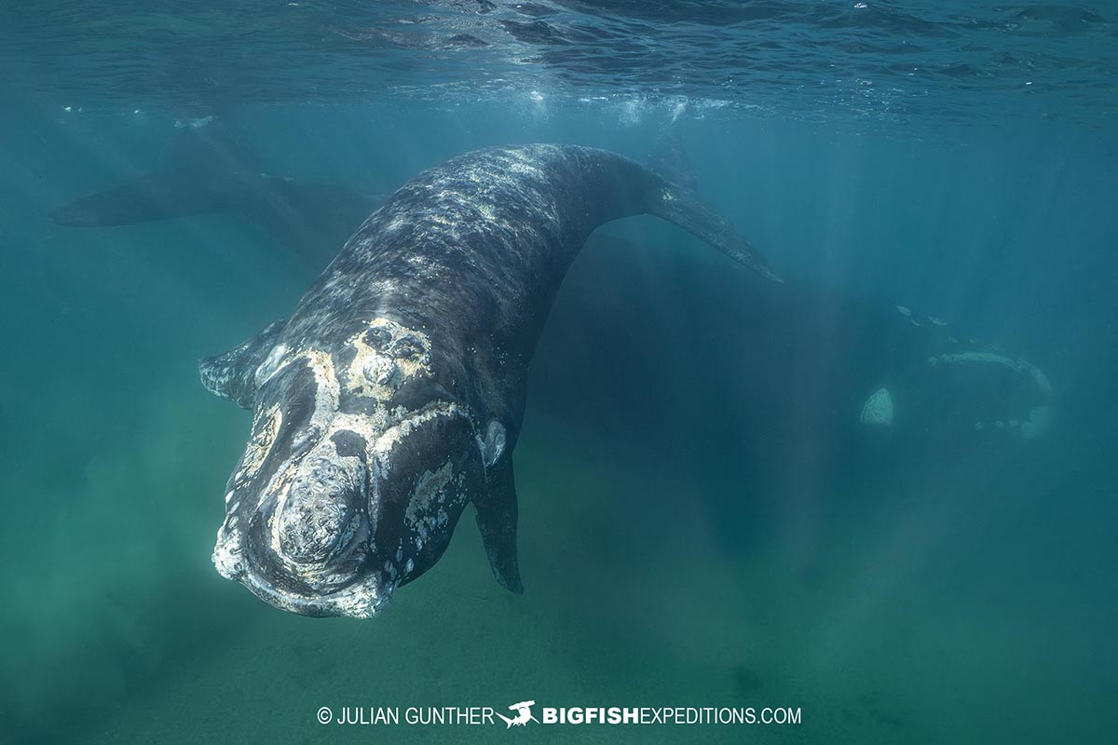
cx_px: 559
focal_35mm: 16
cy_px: 372
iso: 1000
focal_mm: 16
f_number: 10
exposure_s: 1/250
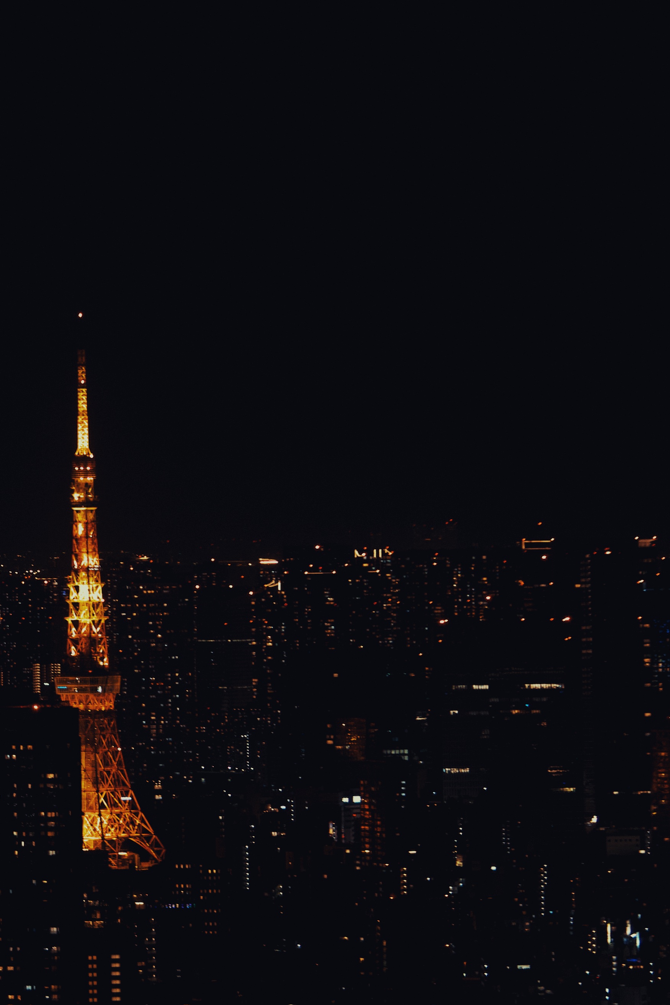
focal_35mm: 241
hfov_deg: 5.7
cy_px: 660
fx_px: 6727
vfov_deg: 8.5
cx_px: -56
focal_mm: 90
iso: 1000
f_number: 2.8
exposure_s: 1/50
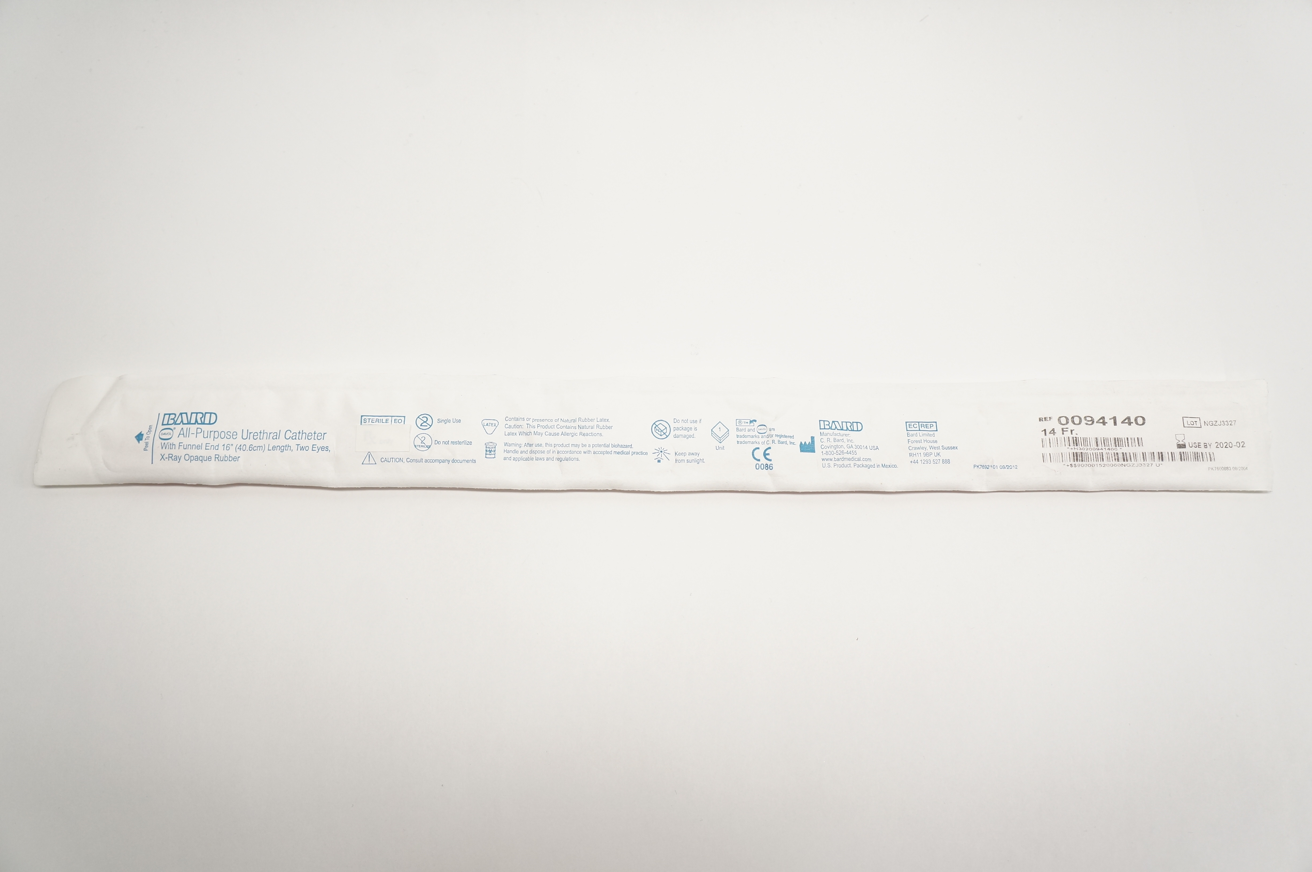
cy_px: 436
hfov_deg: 57.3
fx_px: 1201
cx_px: 656
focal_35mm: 33
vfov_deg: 39.9
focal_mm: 22
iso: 400
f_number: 4.5
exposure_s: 1/125
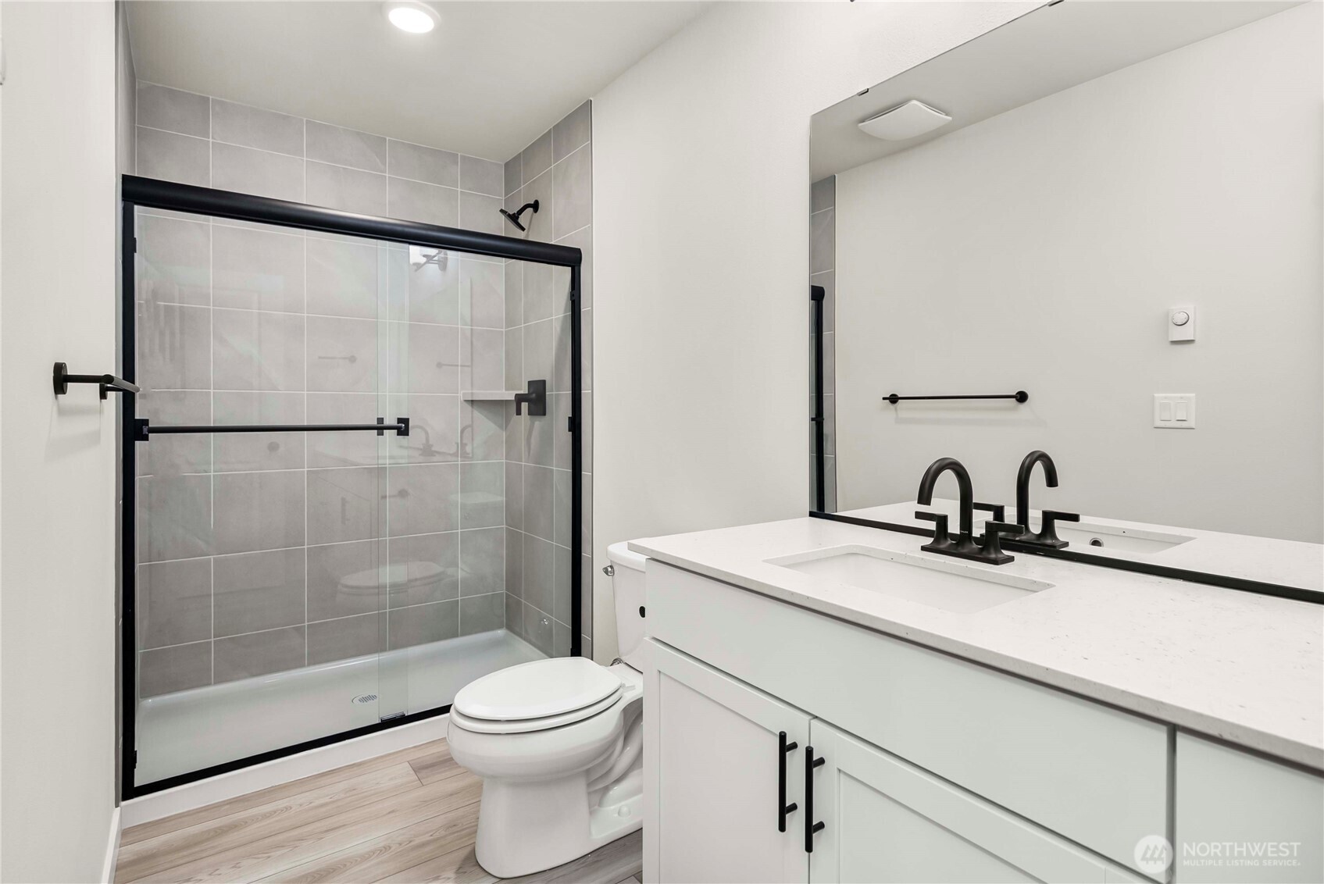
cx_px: 662
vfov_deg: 73.8
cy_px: 442
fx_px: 589
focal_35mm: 16
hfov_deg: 96.7
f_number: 7.1
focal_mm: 16
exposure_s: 1/60
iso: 200
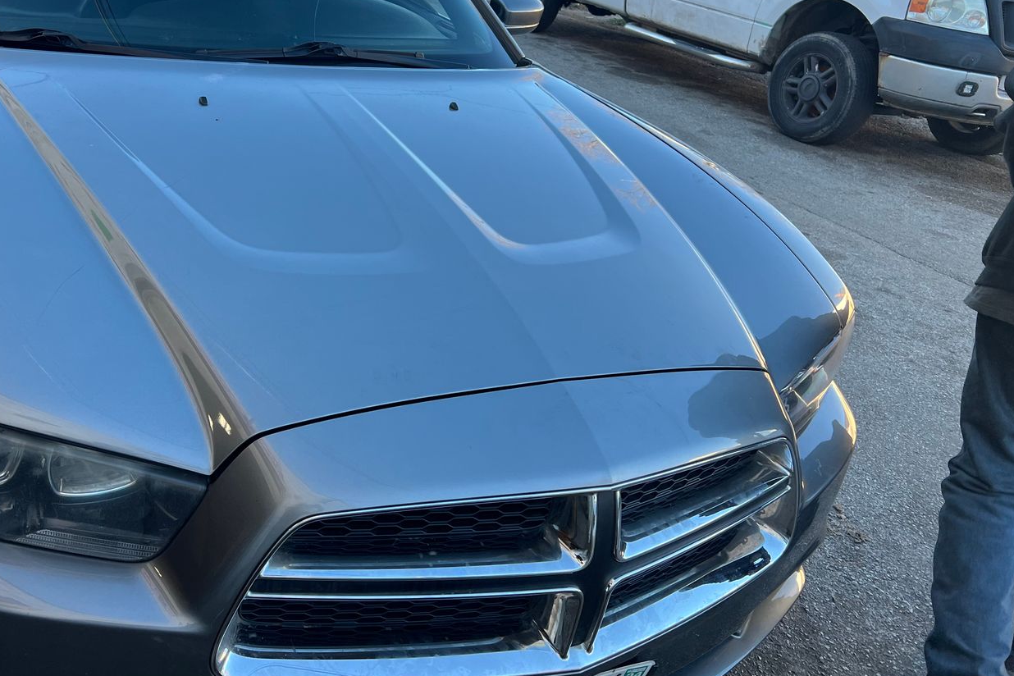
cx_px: 374
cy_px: 222
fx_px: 986
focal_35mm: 35
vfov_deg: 37.4
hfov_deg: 53.8
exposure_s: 1/288
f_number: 1.5
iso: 40
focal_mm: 5.7
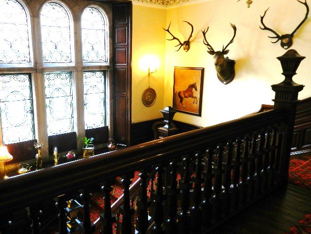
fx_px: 261
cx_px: 118
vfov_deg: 48.2
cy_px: 110
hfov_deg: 60.9
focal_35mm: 29
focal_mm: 4
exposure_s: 1/30
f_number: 3.4
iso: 320
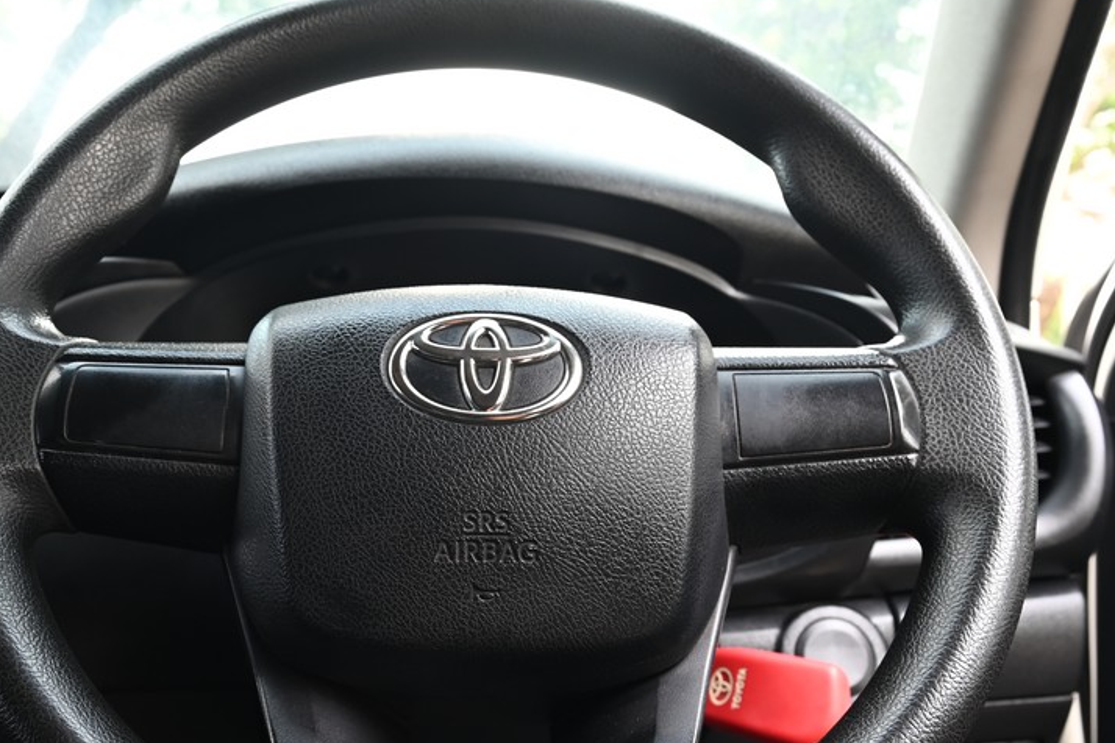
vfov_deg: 35.6
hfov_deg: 51.7
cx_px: 478
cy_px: 499
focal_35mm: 37
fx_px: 1146
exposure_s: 1/50
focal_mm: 24
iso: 640
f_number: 6.3
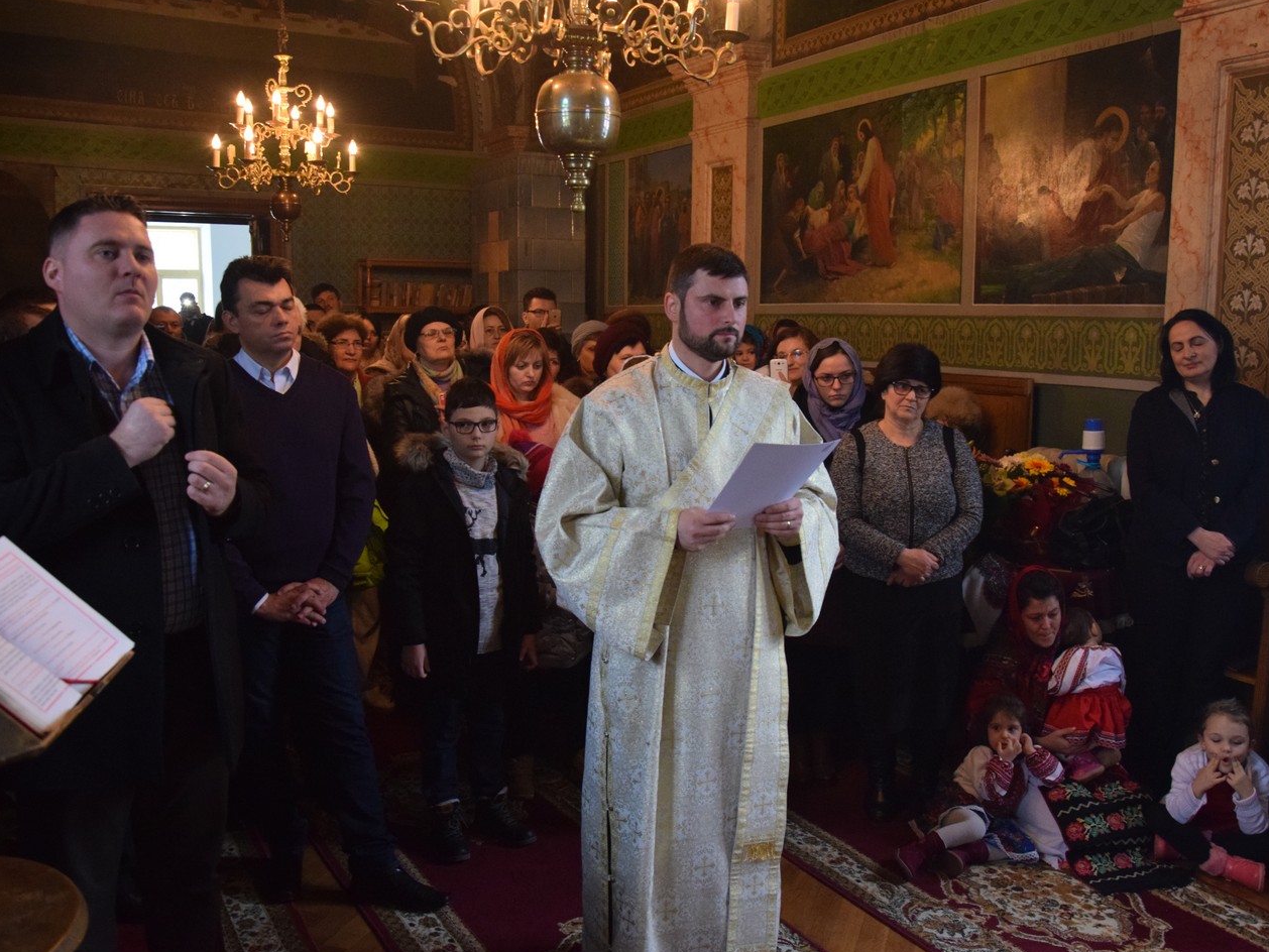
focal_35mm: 35
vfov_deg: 41.2
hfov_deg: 53.1
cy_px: 480
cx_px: 687
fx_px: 1267
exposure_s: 1/100
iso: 1600
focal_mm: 21
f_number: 3.8
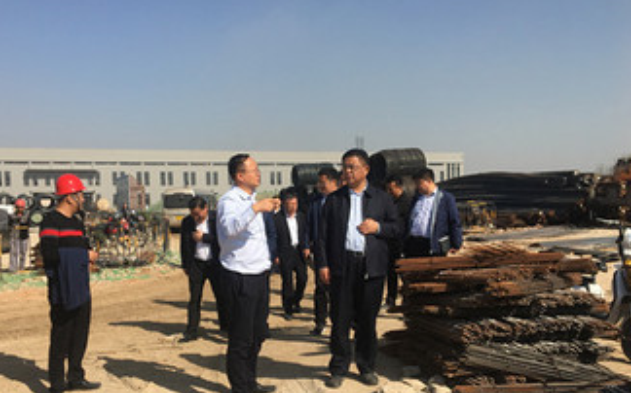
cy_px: 235
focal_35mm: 38
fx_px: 653
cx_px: 263
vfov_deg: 33.4
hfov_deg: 51.3
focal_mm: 4.15
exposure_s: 1/1876
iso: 25
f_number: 2.2
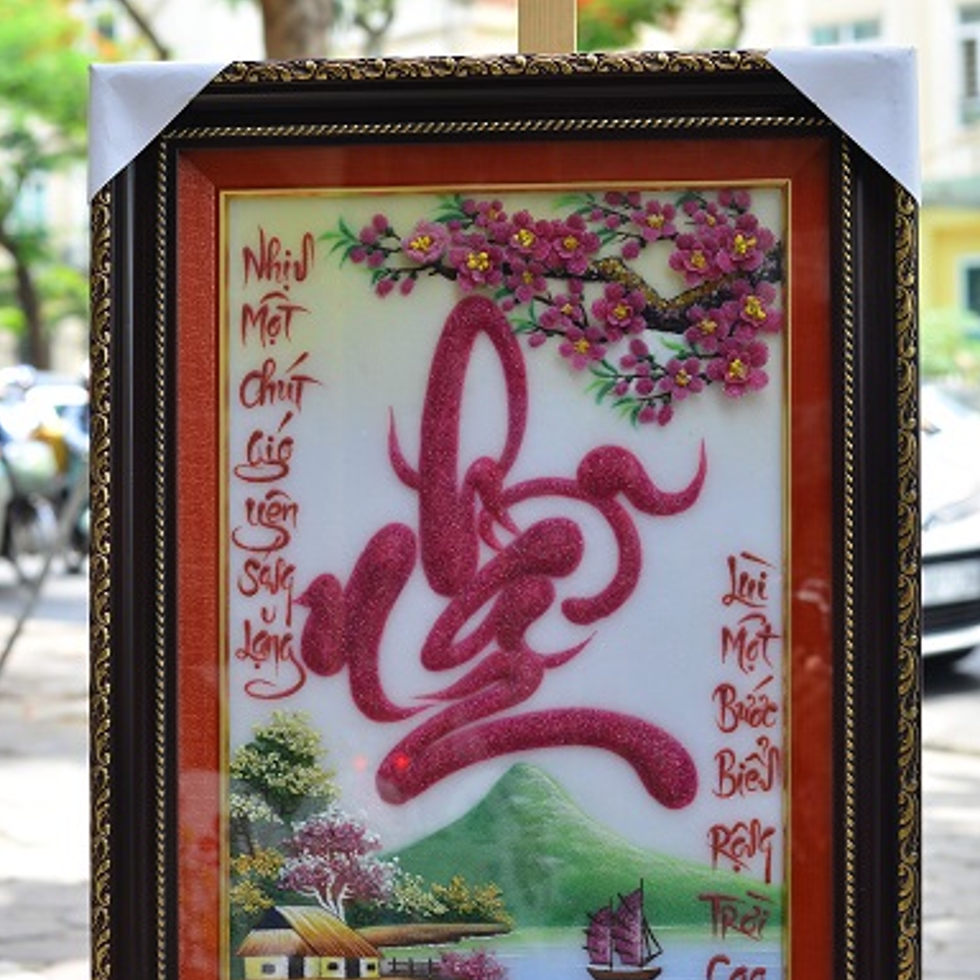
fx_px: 2658
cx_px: 490
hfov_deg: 20.9
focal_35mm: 83
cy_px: 587
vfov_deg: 20.9
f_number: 4
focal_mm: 50
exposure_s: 1/250
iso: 125
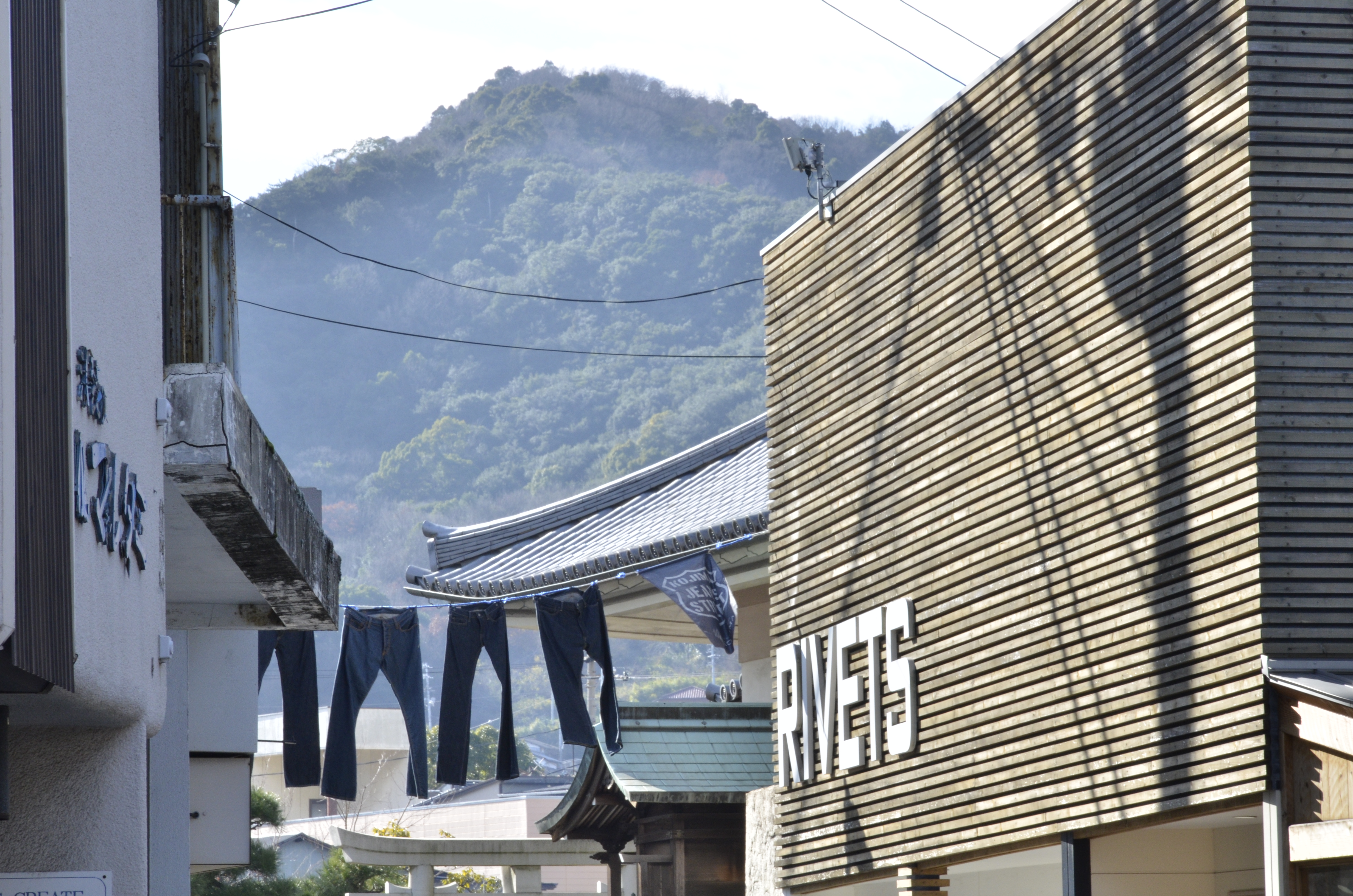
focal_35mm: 158
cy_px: 448
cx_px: 676
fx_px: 5907
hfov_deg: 13.1
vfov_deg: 8.7
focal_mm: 105
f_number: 22
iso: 400
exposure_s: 1/100
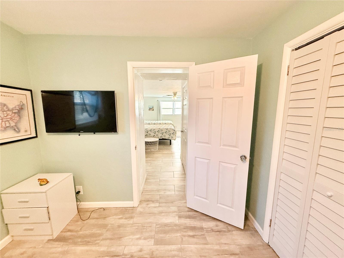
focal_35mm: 14
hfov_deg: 102.1
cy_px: 129
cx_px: 172
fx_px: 139
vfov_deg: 85.7
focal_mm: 2.22
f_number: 2.2
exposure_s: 1/120
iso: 250
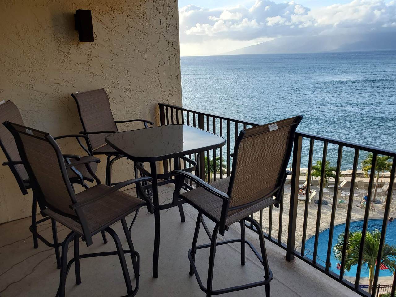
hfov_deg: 67.3
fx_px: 297
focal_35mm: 26
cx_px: 198
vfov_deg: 53.1
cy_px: 148
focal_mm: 4.3
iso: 50
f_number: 2.4
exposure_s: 1/523
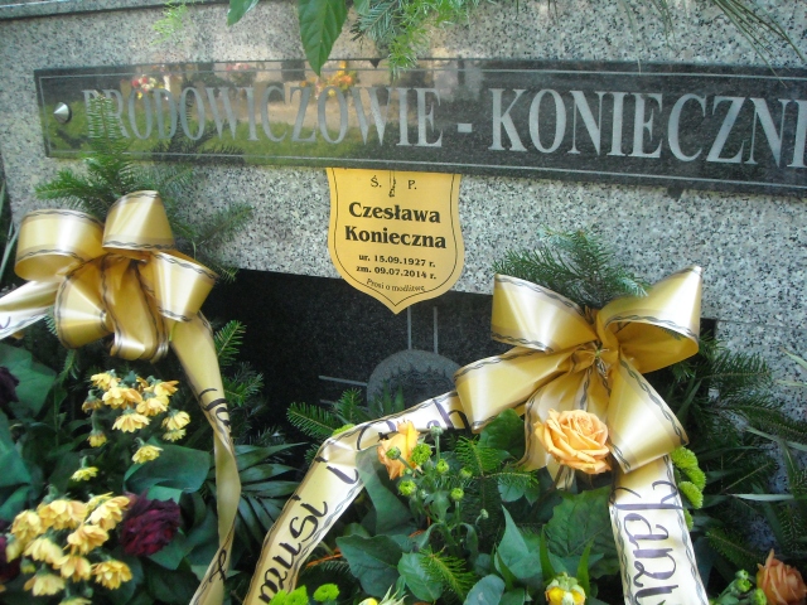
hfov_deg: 52.6
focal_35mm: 35
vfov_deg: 40.7
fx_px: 816
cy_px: 302
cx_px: 404
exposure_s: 1/141
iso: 383
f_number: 2.8
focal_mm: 5.7
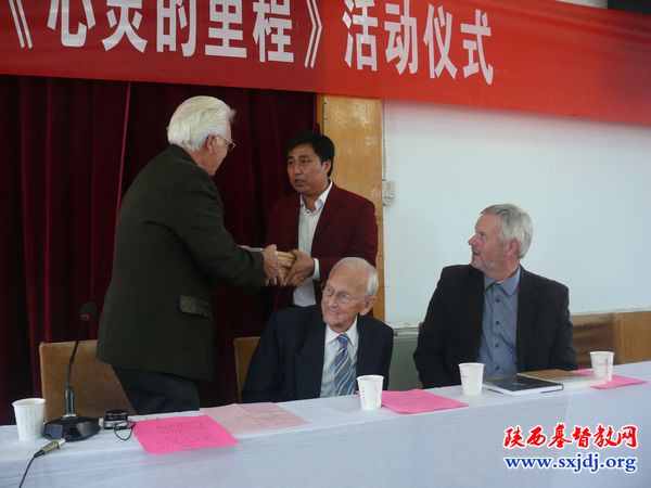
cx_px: 326
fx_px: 658
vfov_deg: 40.7
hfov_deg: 52.6
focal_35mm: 35
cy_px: 244
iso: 200
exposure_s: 1/30
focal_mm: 7.4
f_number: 2.8
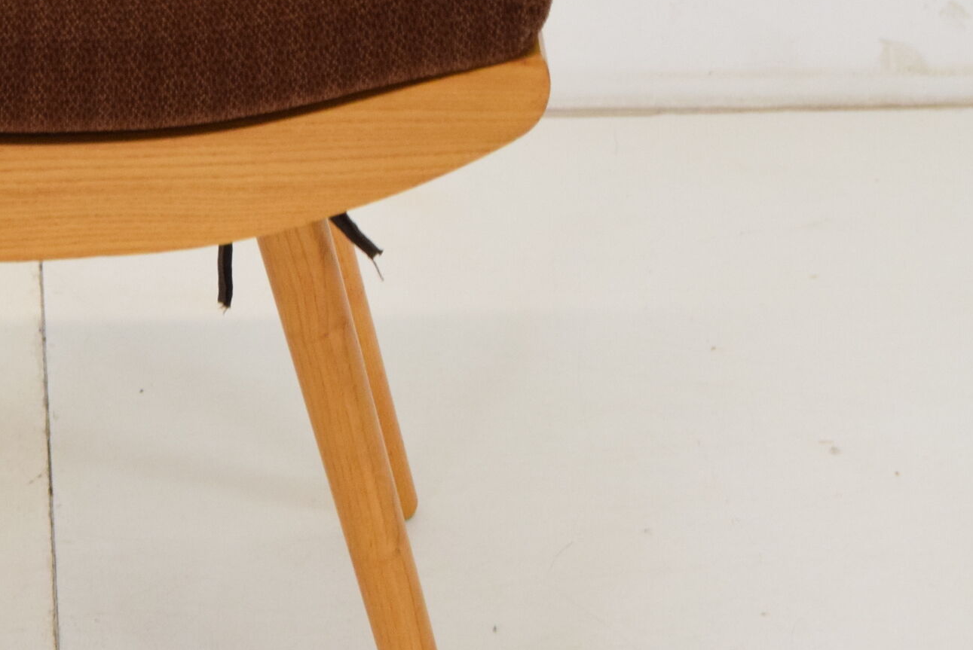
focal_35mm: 191
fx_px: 5170
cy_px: 248
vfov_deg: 7.2
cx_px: 41
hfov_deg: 10.7
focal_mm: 55
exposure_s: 1/200
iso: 1600
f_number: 7.1
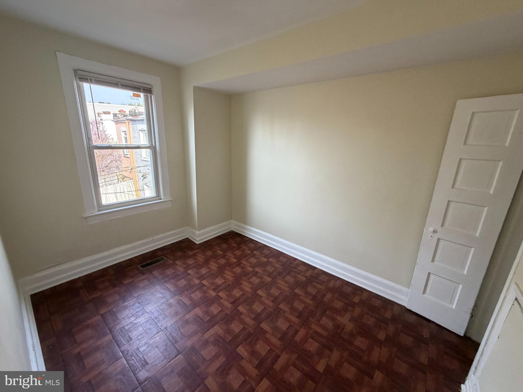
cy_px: 196
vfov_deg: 85.7
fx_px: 212
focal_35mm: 14
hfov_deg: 102.1
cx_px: 262
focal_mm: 2.22
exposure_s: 1/121
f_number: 2.2
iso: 250
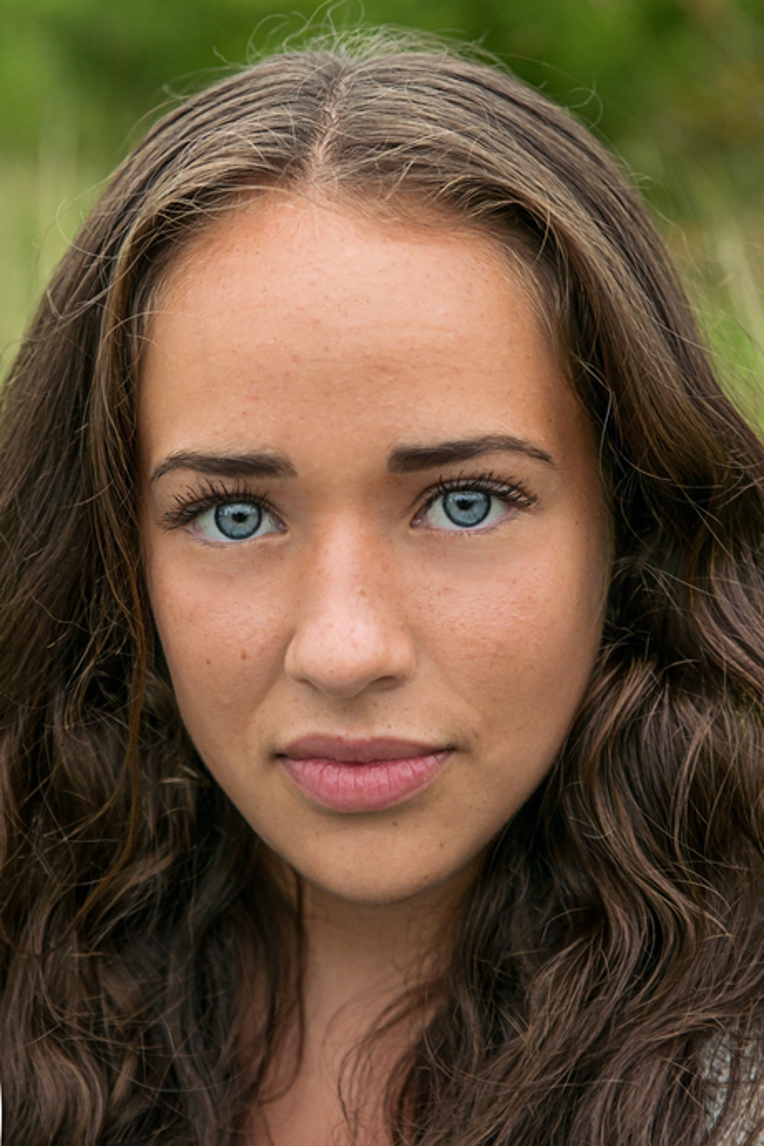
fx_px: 3342
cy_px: 573
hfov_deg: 13.0
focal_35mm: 105
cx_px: 382
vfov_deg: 19.5
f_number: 3.2
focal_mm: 70
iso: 200
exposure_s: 1/160
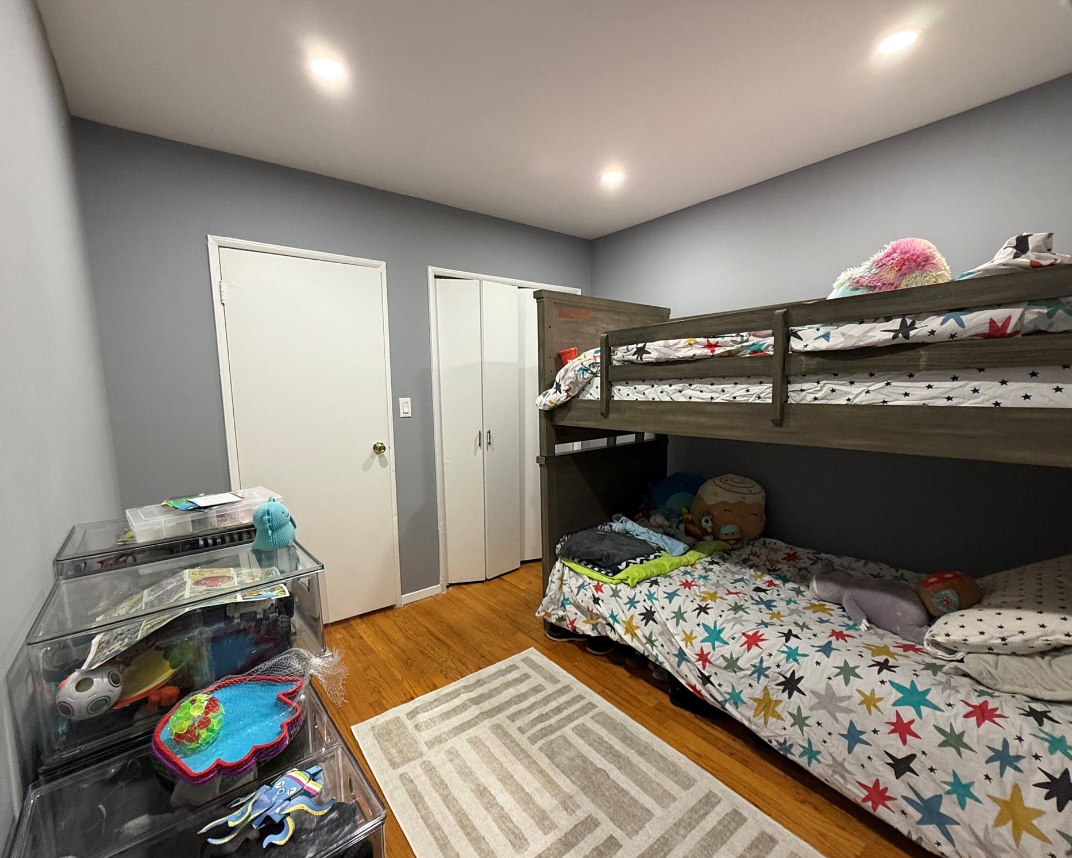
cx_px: 529
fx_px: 476
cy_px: 439
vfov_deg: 84.0
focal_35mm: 15
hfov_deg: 96.8
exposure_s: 1/60
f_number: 2.2
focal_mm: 2.22
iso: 320
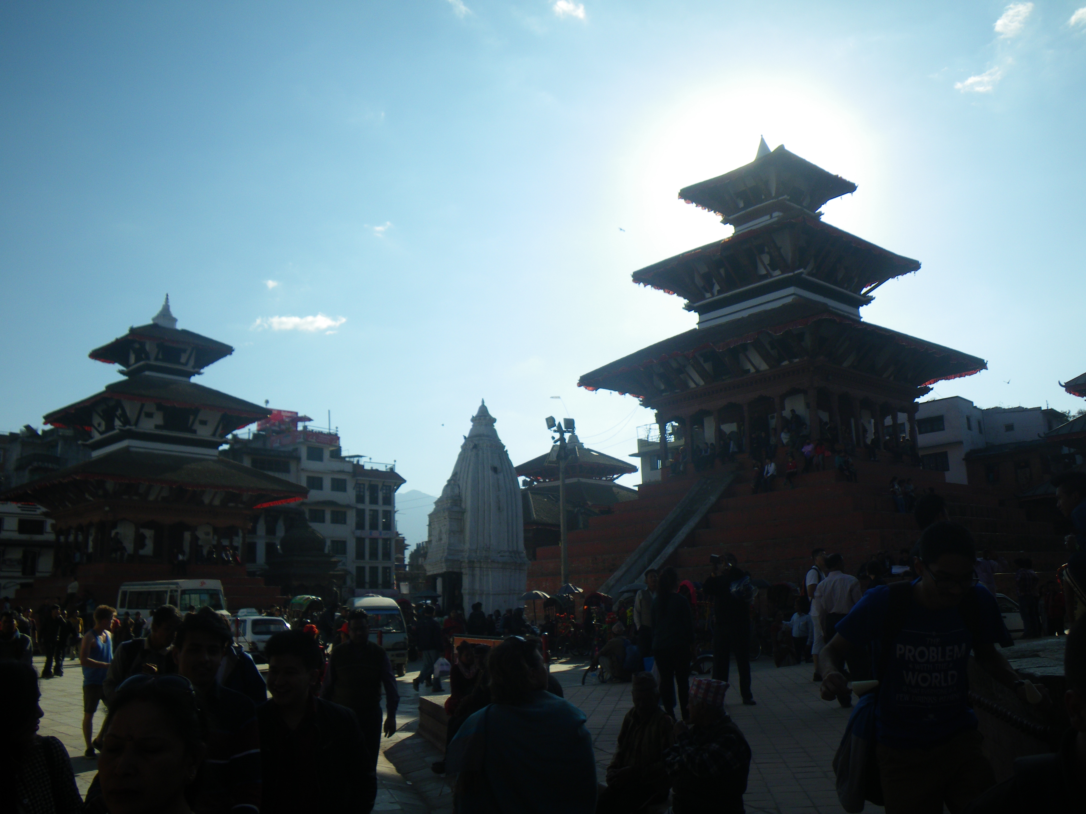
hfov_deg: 63.4
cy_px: 407
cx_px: 543
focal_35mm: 28
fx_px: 878
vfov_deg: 49.7
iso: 50
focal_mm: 5
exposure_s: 1/640
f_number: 4.2
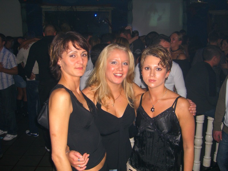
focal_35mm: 38
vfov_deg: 37.7
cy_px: 86
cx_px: 114
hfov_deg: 49.0
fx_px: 250
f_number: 2.8
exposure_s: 1/60
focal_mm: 7.9
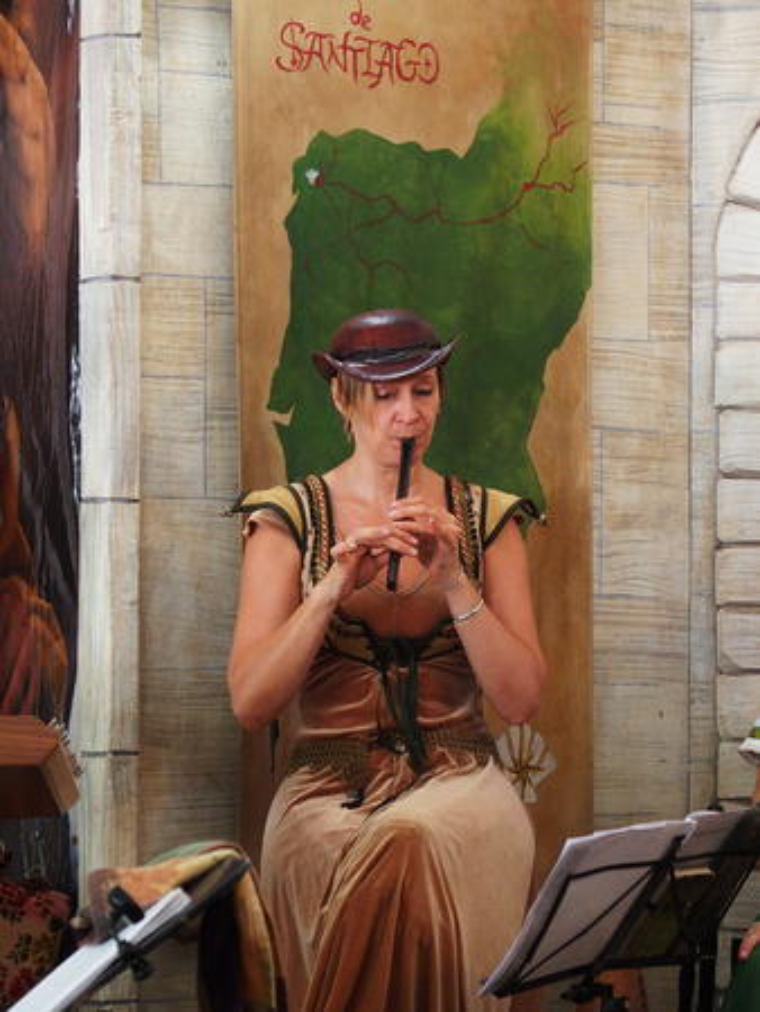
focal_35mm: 124
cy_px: 506
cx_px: 380
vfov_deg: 15.9
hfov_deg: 12.0
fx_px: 3626
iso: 400
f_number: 2.8
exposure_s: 1/80
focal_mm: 26.2
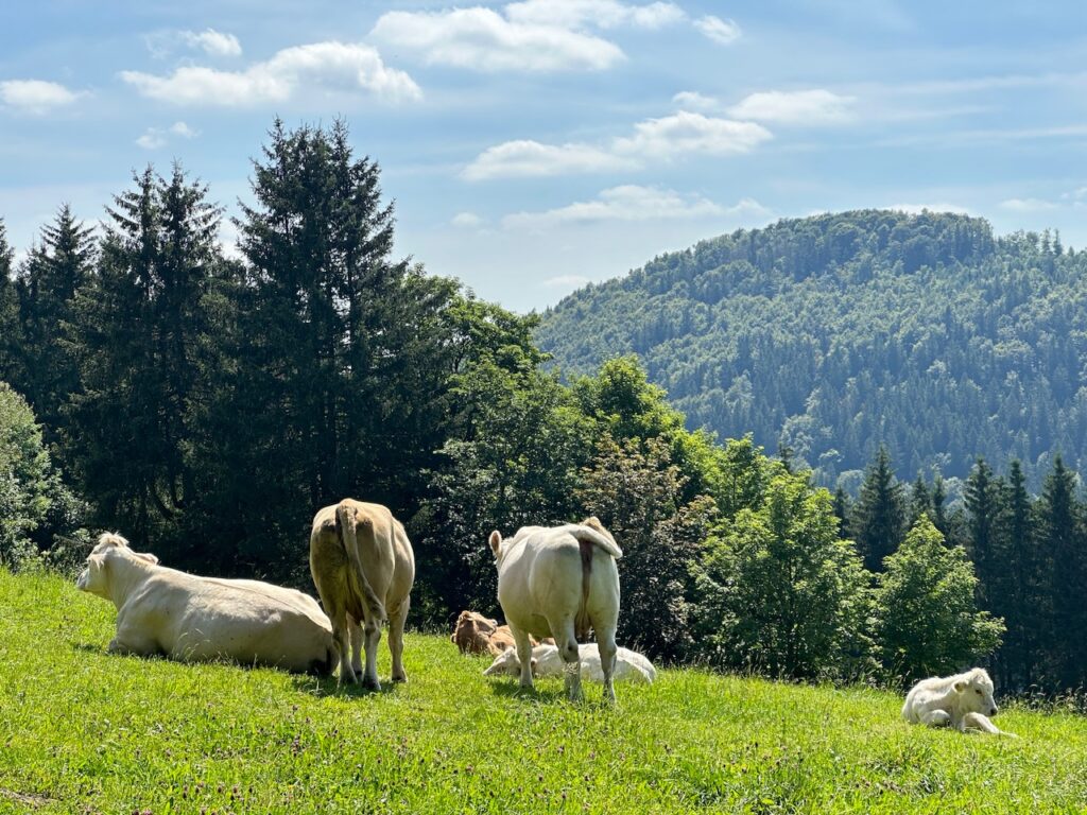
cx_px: 544
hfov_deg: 25.3
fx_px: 2418
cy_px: 408
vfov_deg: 19.1
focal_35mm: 77
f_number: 2.8
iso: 32
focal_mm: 9
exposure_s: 1/320
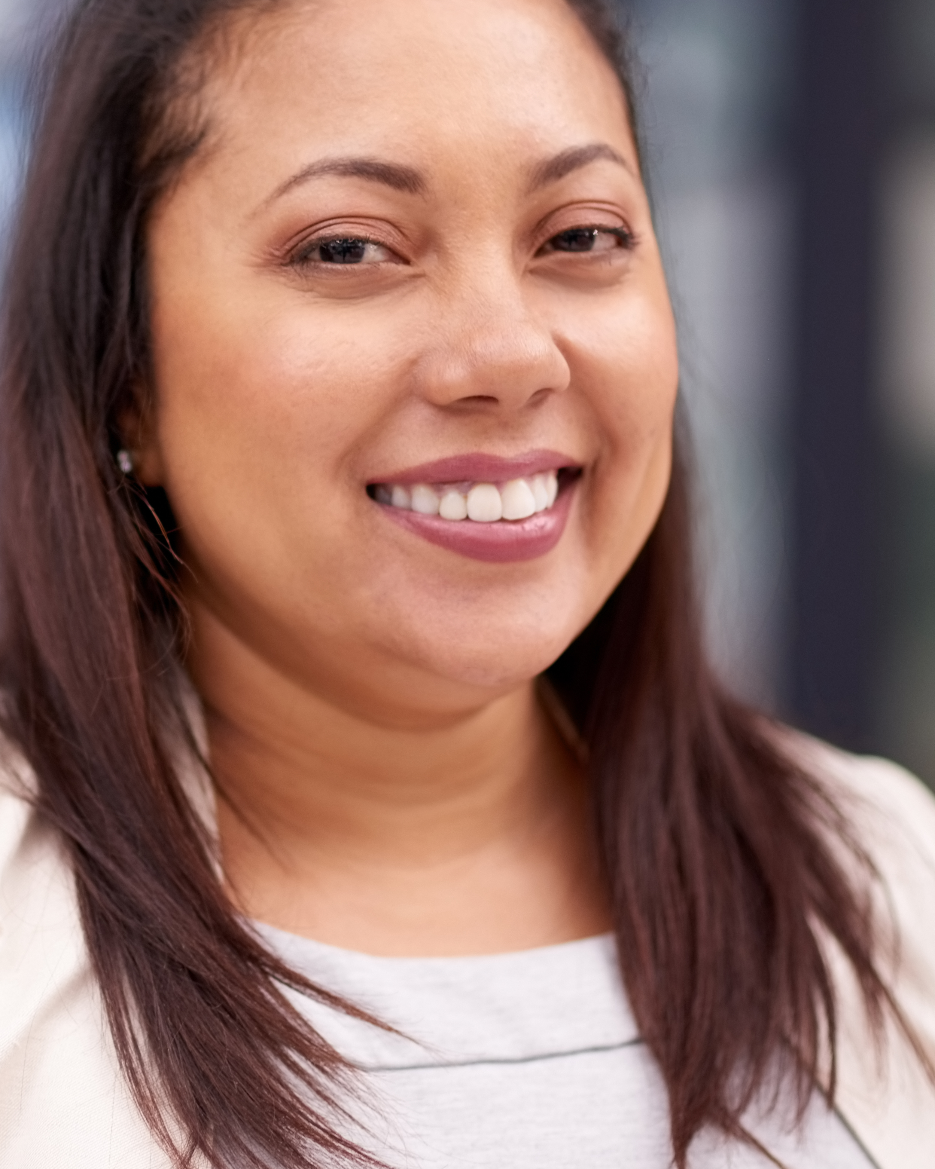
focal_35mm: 151
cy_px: 472
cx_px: 134
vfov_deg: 12.8
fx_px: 5222
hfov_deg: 10.2
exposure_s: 1/100
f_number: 1.8
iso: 320
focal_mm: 85
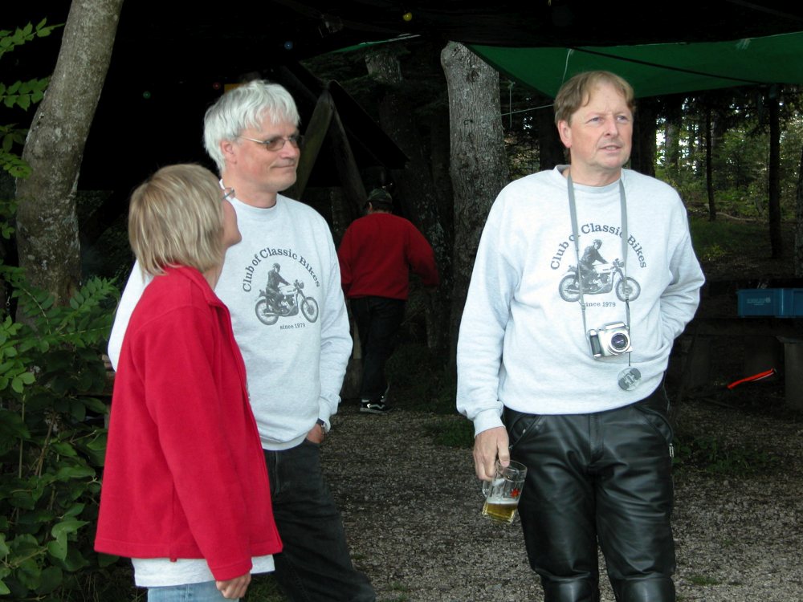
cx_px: 402
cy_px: 301
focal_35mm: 78
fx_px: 1809
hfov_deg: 25.0
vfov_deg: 18.9
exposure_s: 1/60.3
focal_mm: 19.9
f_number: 3.4
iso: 100
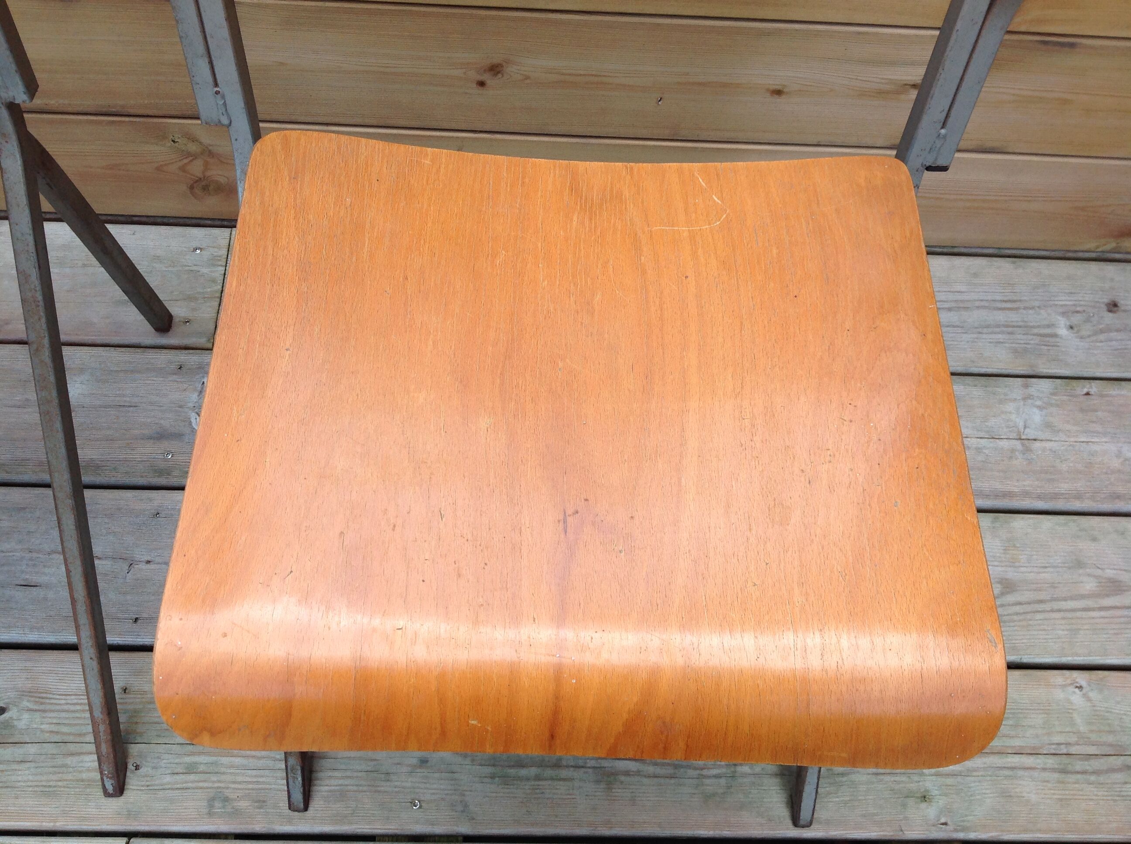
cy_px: 422
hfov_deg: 52.7
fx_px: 1142
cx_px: 566
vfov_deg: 40.6
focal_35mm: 35
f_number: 2.4
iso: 50
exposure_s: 1/282
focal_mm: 4.28
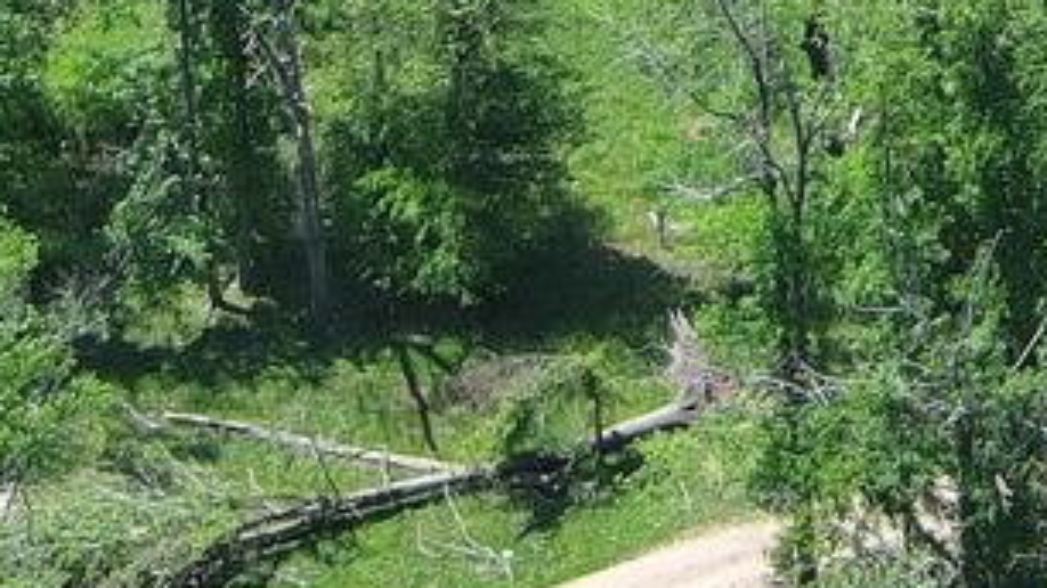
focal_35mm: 203
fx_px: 5635
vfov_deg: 5.4
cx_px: 1191
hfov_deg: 10.5
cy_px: -1465
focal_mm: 10.57
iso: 100
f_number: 2.8
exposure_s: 1/490
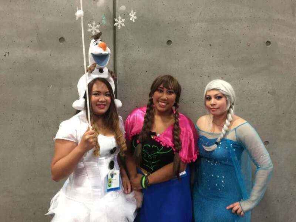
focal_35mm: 29
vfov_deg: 48.2
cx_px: 148
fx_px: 248
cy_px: 111
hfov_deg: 61.7
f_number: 2.2
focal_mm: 4.15
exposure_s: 1/15
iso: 100
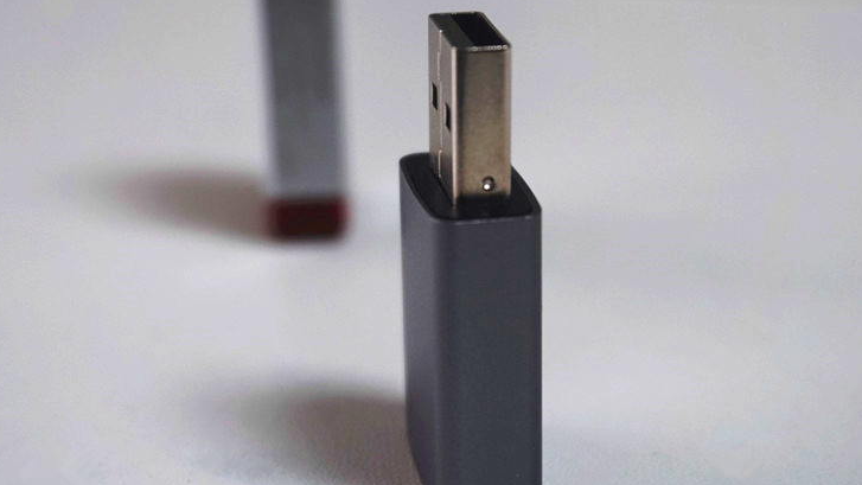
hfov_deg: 30.1
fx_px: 1600
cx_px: 397
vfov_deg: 17.2
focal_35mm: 70
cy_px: 183
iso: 160
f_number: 5
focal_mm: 30
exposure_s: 1/60
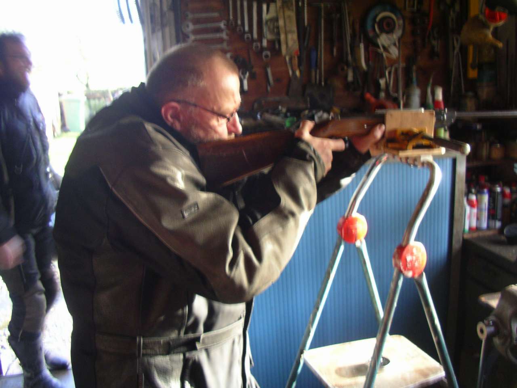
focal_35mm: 37
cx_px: 258
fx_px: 553
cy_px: 194
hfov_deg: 50.1
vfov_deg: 38.7
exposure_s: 1/8
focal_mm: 5.7
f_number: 2.8
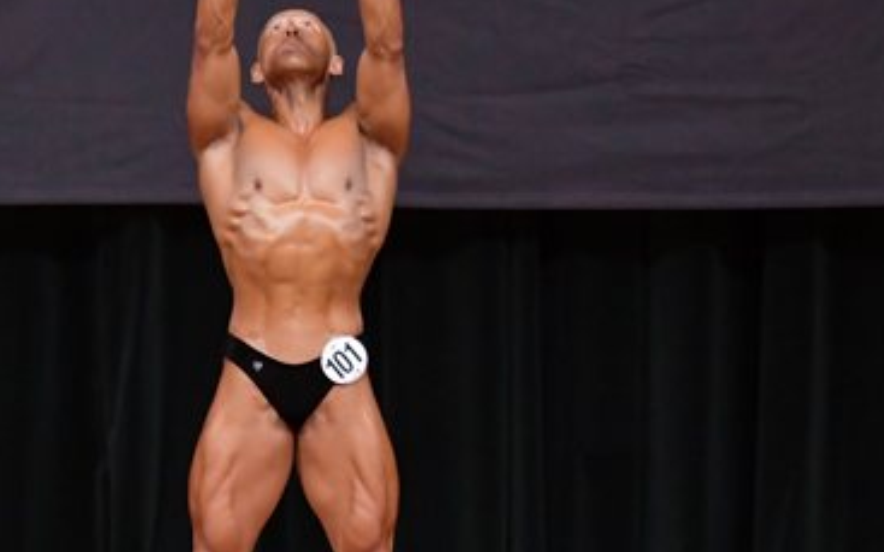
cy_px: 330
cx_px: 235
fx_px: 11246
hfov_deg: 4.5
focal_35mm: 467
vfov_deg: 2.8
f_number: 5.6
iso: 4000
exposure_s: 1/400
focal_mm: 145
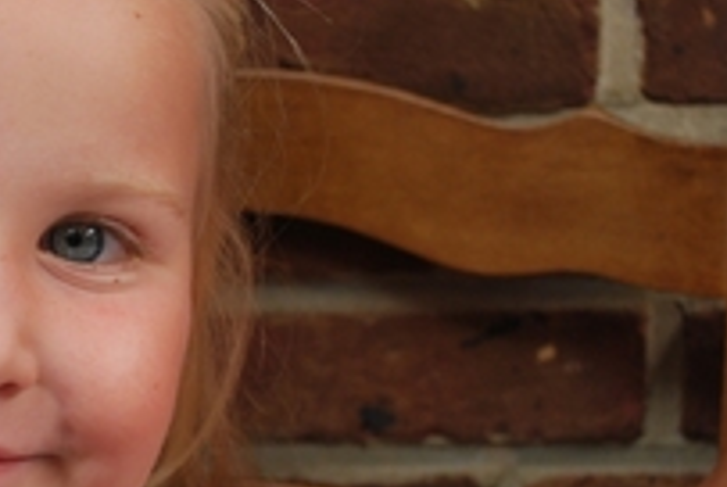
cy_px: 349
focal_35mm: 142
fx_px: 2872
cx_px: -54
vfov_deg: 9.7
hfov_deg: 14.1
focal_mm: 32
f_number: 5
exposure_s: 1/50
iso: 200
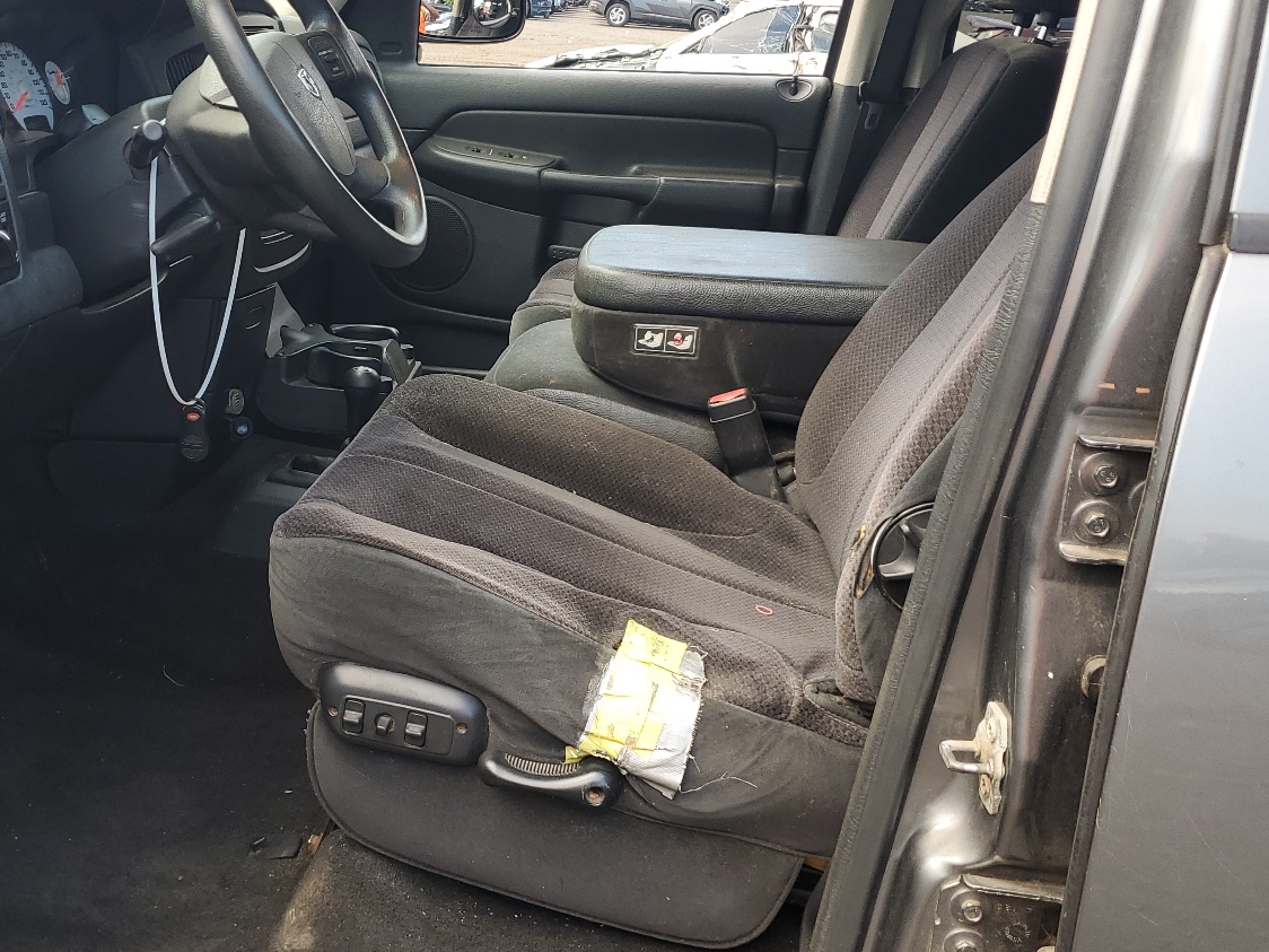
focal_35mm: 37
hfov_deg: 49.6
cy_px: 472
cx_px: 471
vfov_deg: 38.7
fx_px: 1356
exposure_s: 1/196
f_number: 1.5
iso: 50
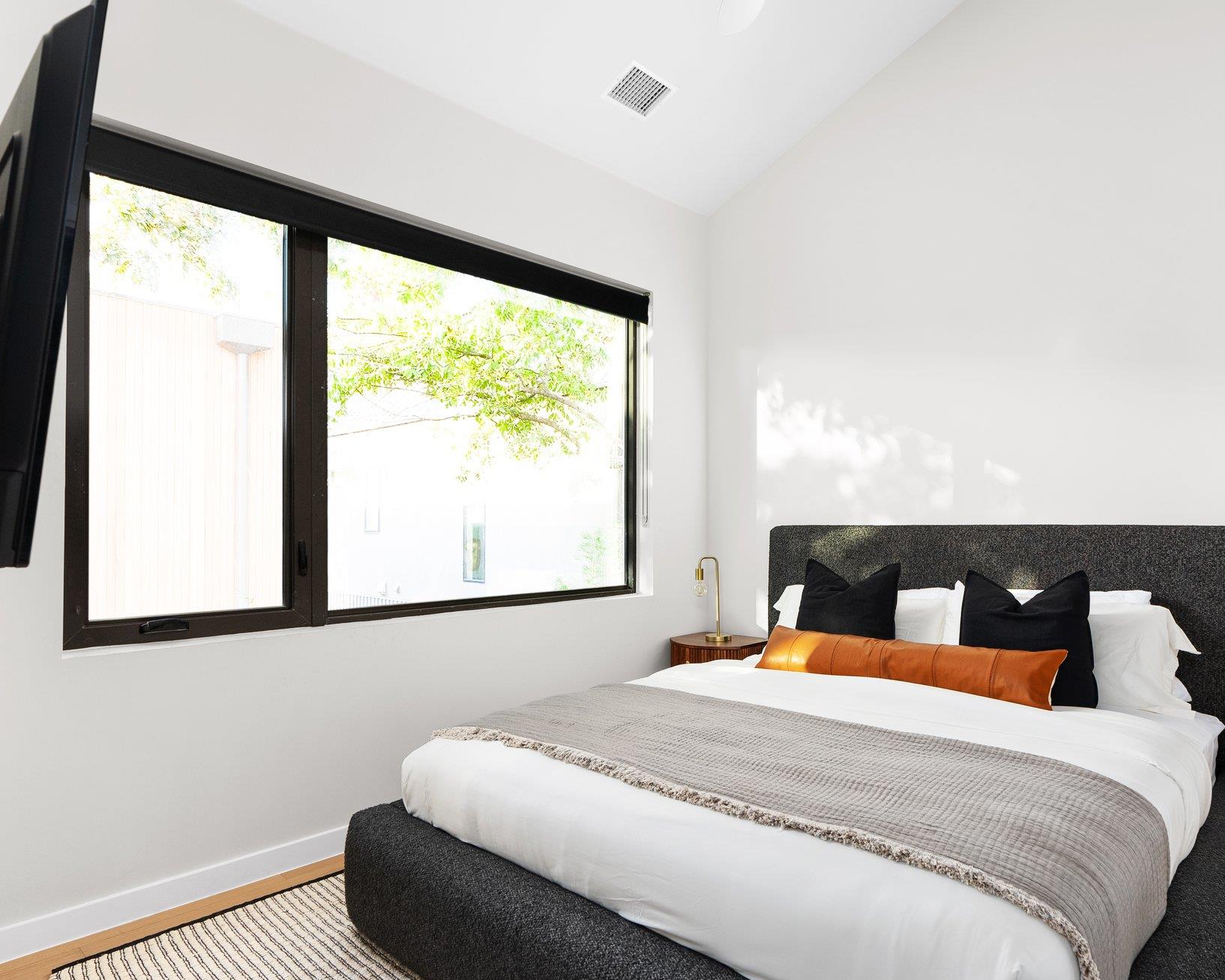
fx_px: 725
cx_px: 744
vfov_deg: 68.1
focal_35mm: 20
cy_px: 501
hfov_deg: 79.3
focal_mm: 17
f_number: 6.3
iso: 640
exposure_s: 1/100
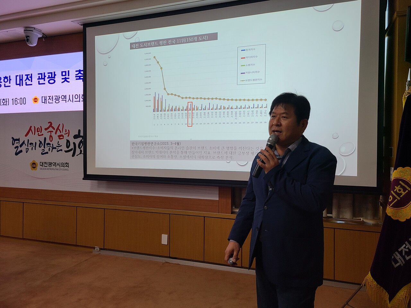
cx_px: 206
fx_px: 309
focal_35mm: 26
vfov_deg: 53.1
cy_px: 154
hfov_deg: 67.3
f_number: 1.8
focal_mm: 5.4
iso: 64
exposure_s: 1/120
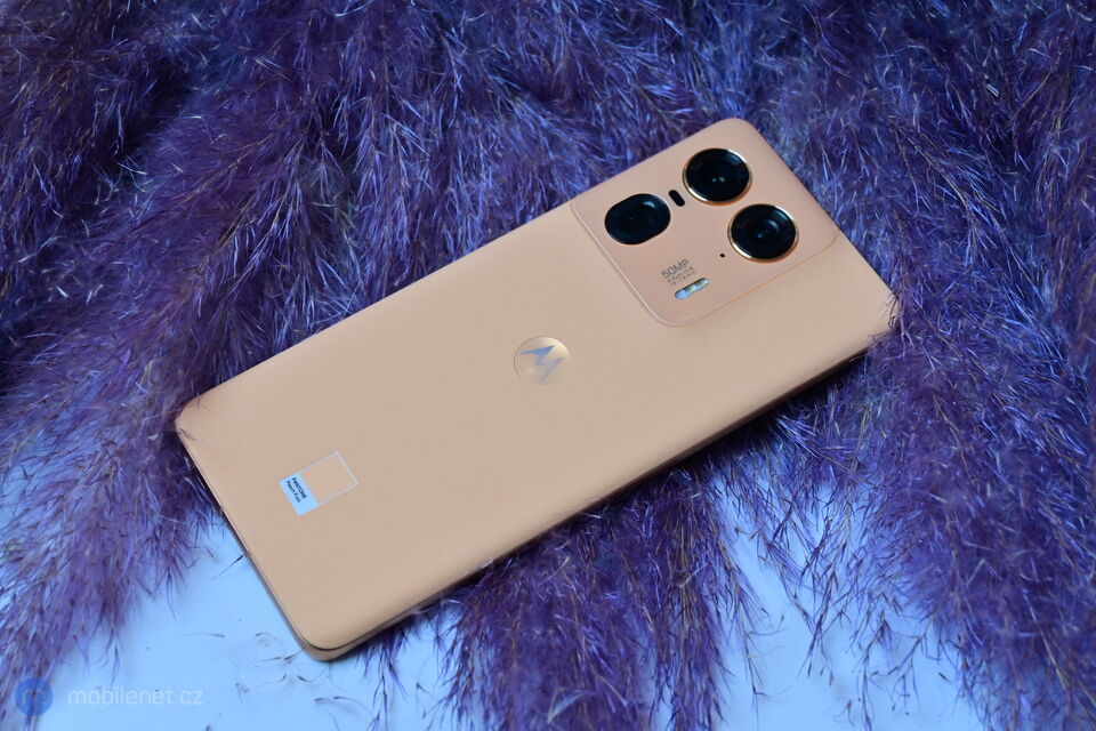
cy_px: 366
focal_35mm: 63
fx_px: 1918
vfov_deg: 21.6
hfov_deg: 31.9
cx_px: 548
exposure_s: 1/80
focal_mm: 42
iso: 400
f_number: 5.6
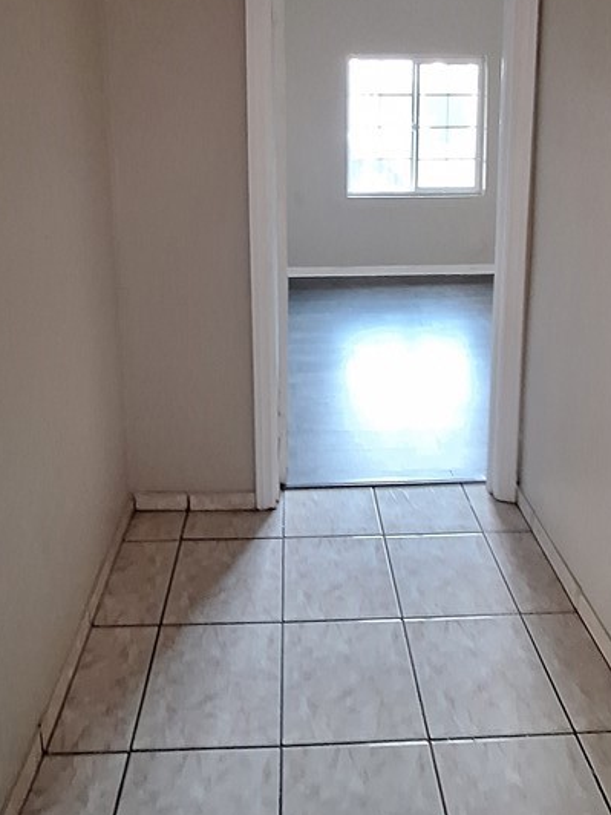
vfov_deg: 64.9
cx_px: 311
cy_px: 198
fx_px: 588
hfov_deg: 54.9
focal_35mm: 25
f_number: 2.2
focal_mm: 1.74
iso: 200
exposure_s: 1/24
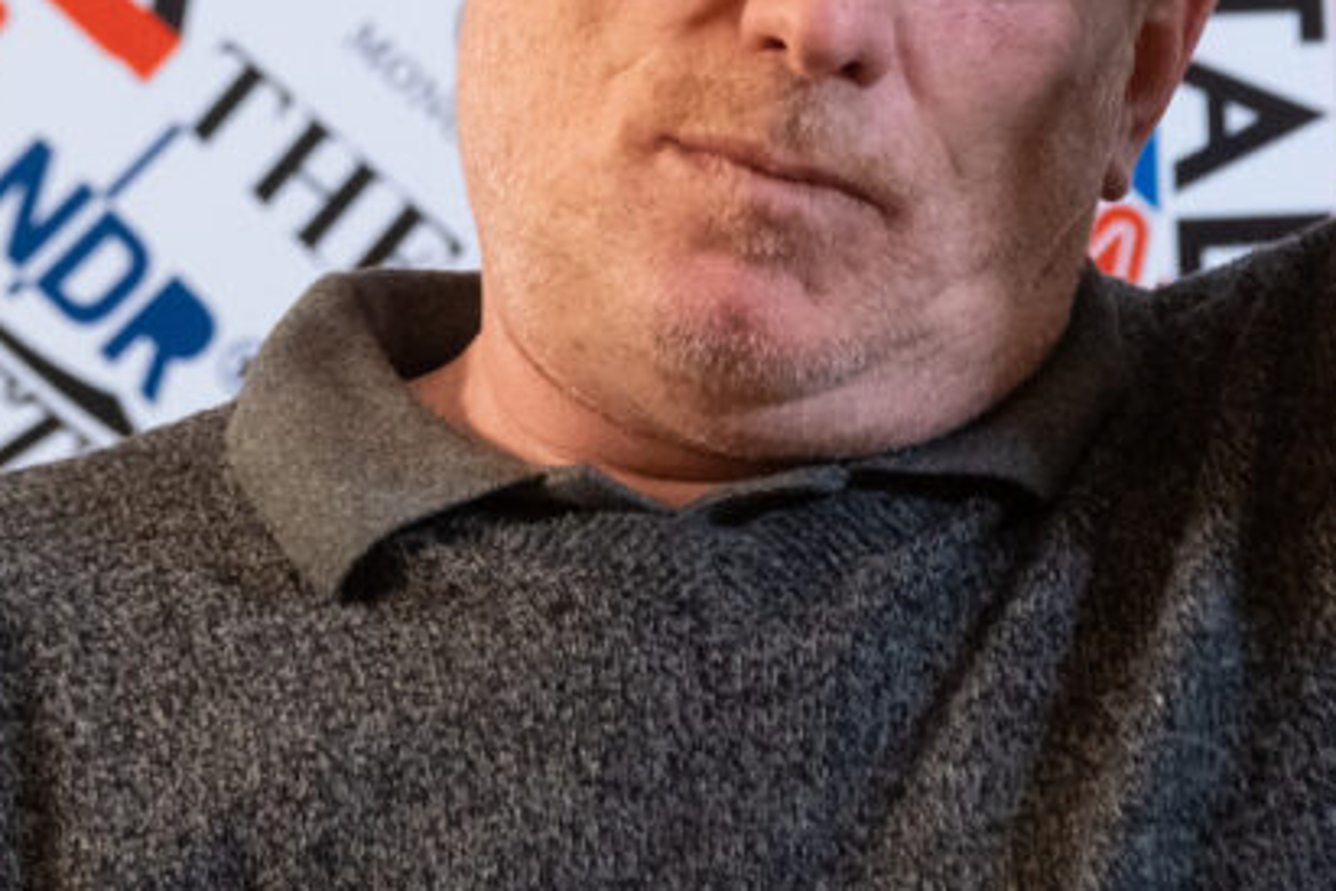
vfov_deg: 3.0
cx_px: 868
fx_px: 17070
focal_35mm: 460
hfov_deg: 4.5
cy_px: 36
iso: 5000
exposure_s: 1/210
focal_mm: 140
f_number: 3.6
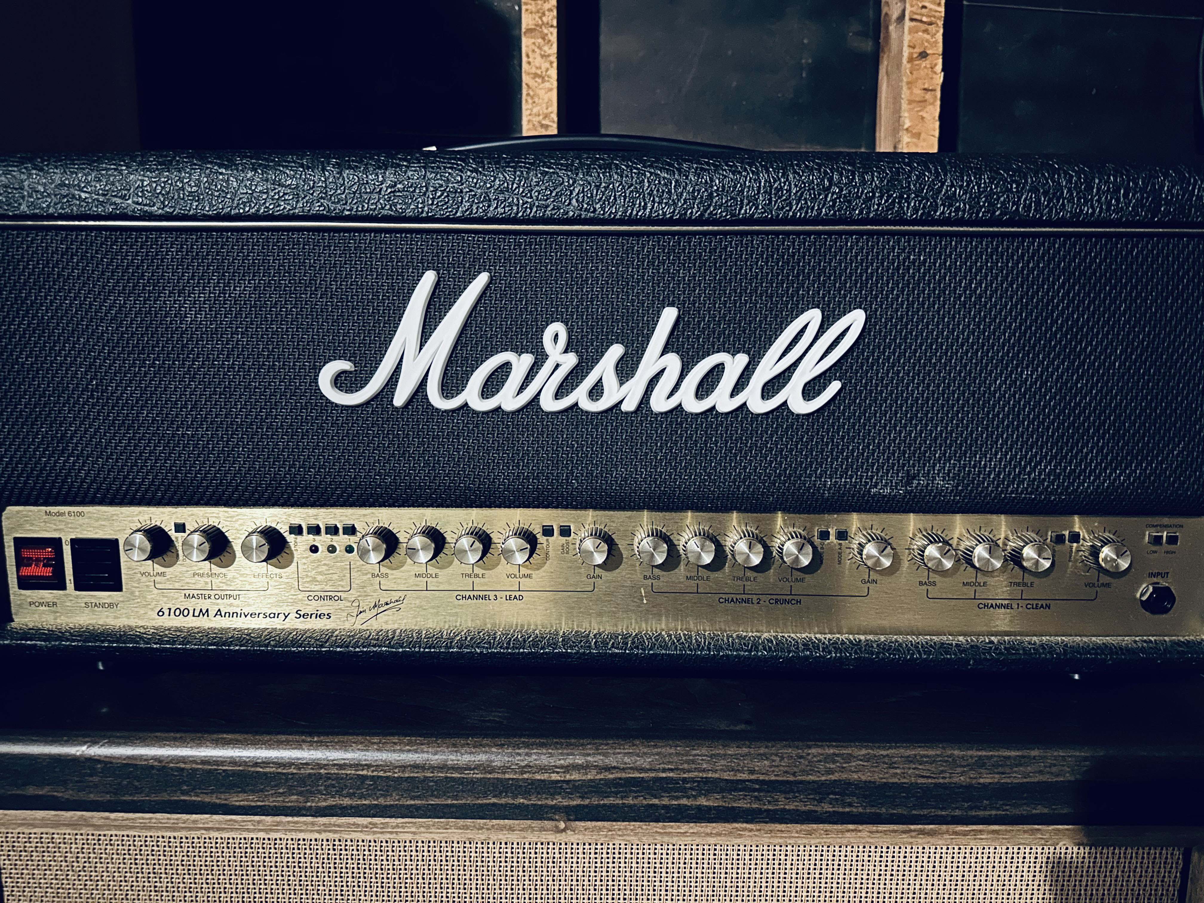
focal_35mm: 24
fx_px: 835
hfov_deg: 71.6
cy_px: 452
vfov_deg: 56.8
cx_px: 602
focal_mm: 6.86
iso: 1250
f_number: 1.78
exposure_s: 1/12
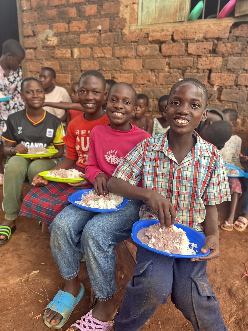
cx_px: 124
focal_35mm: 24
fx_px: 229
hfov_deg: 56.8
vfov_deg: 71.6
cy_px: 166
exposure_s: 1/60
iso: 250
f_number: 1.78
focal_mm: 6.86
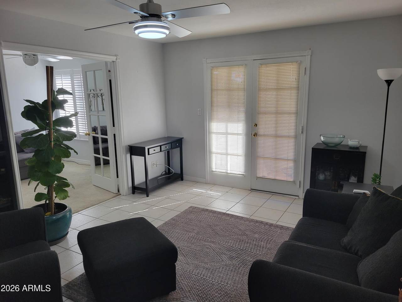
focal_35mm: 26
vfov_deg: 53.1
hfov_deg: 67.3
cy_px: 151
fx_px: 302
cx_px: 201
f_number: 1.8
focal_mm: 5.4
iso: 64
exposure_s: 1/120
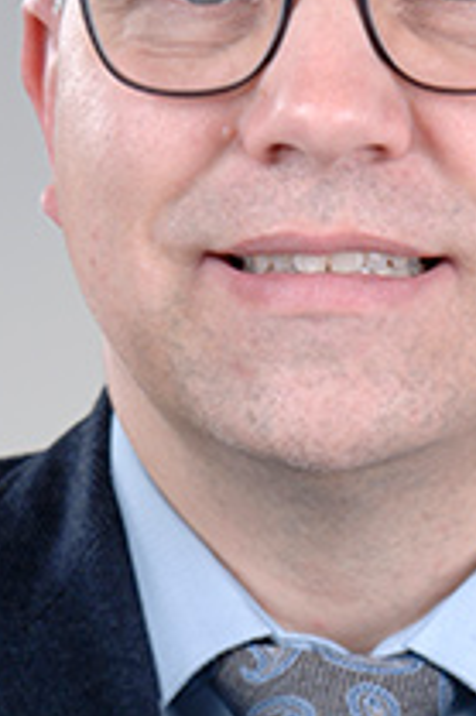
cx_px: 353
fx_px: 4231
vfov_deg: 9.7
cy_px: 271
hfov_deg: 6.4
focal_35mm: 213
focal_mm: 66
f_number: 7.1
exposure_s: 1/200
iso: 200
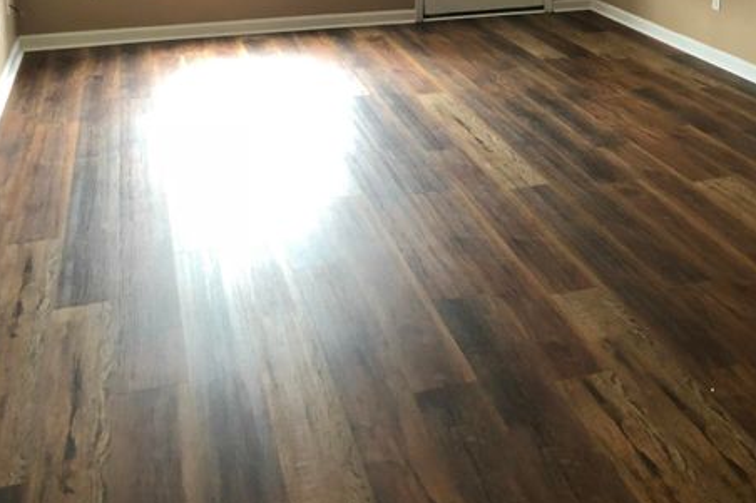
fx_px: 903
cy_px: -26
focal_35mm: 43
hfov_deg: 45.4
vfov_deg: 28.7
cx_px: 400
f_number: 1.8
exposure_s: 1/15
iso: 80
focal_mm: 3.99
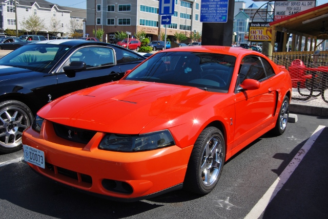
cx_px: 164
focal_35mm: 36
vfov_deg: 36.9
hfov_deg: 53.1
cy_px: 110
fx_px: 328
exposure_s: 1/400
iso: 200
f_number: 10
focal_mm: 24
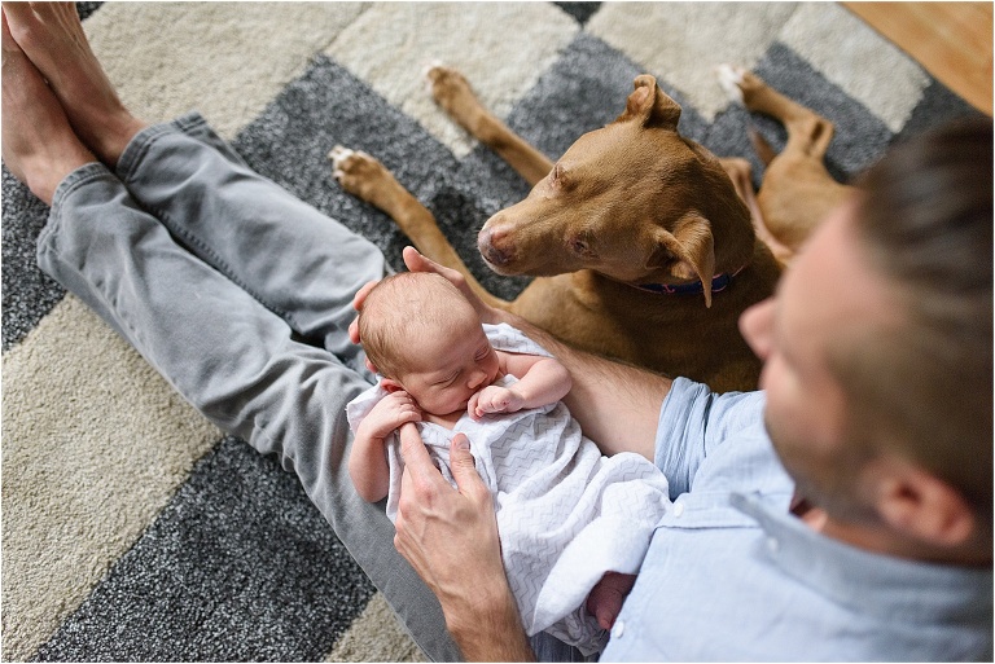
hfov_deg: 54.4
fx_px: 968
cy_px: 332
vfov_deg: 37.9
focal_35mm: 35
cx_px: 498
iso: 2000
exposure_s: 1/250
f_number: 2
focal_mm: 35
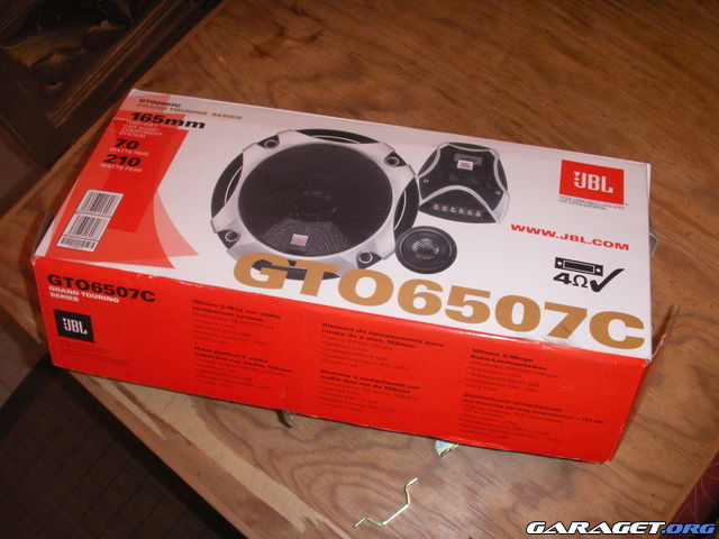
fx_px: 769
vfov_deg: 38.7
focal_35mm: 37
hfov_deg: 50.1
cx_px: 360
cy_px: 270
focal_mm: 7.7
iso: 160
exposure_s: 1/60
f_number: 7.1
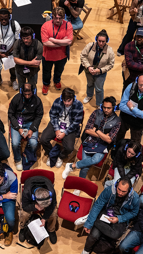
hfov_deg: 17.2
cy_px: 126
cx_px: 11
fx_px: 465
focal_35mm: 69
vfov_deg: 30.6
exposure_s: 1/125
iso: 3200
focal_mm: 35
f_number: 5.6
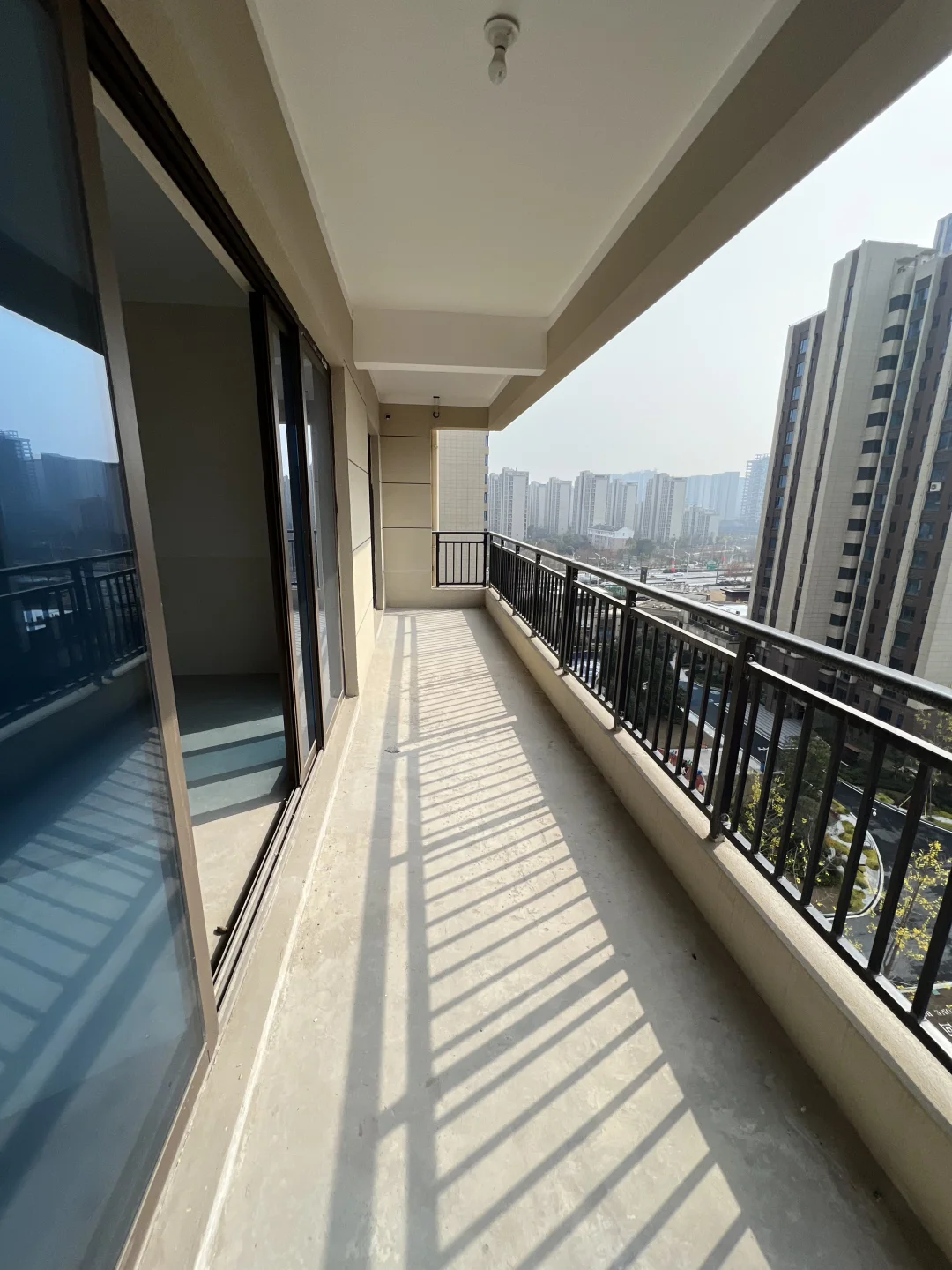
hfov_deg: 89.9
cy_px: 635
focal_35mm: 13
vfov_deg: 106.2
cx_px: 476
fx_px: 477
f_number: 1.8
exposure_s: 1/1410
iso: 32
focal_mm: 1.57
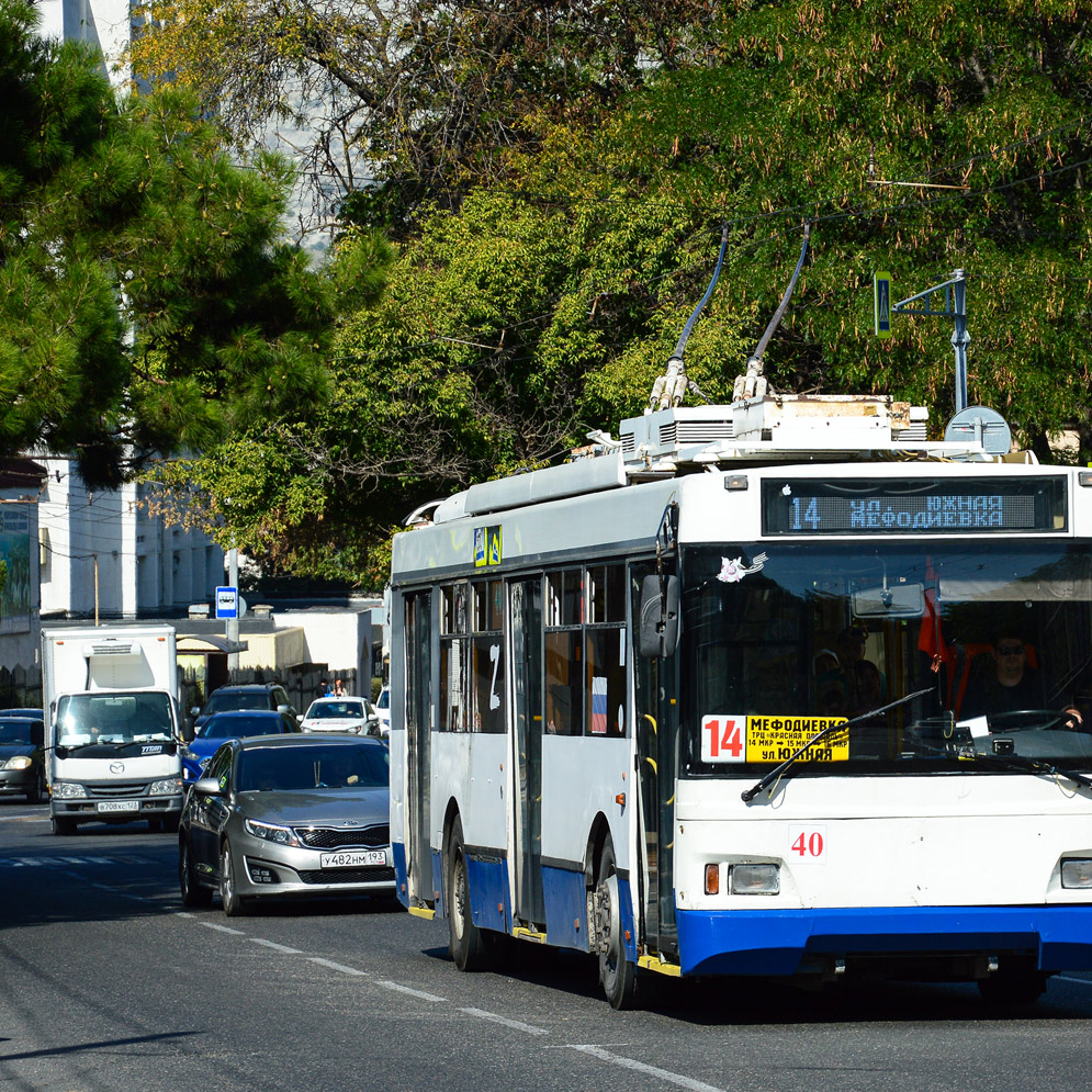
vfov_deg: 10.1
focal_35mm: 173
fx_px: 6174
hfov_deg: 10.1
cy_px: 547
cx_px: 806
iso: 200
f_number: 7.1
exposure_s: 1/800
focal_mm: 90
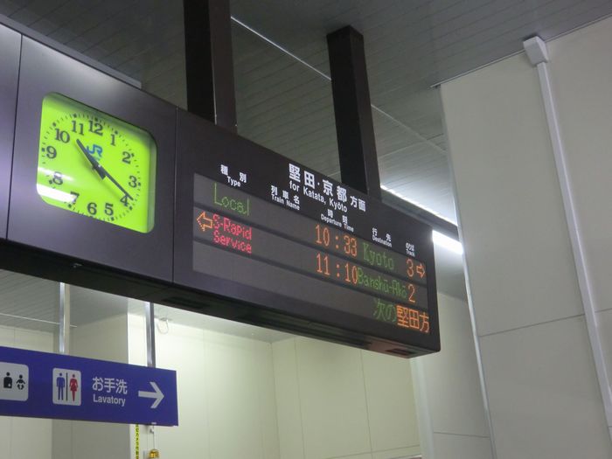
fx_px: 831
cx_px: 306
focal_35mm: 47
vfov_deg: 30.9
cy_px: 230
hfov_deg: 40.4
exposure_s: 1/40
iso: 400
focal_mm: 8.4
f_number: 4
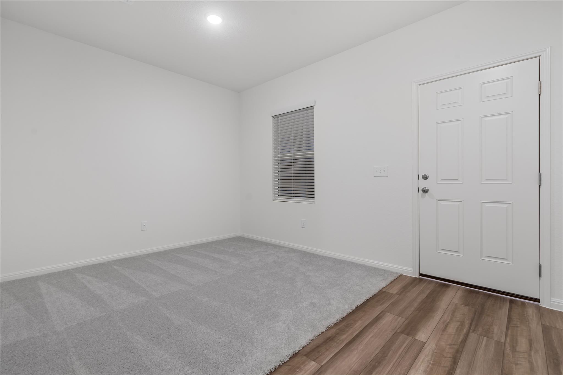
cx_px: 282
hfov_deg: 100.4
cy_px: 188
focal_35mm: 15
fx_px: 235
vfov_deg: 77.3
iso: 100
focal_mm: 10
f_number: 9
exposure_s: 1/2
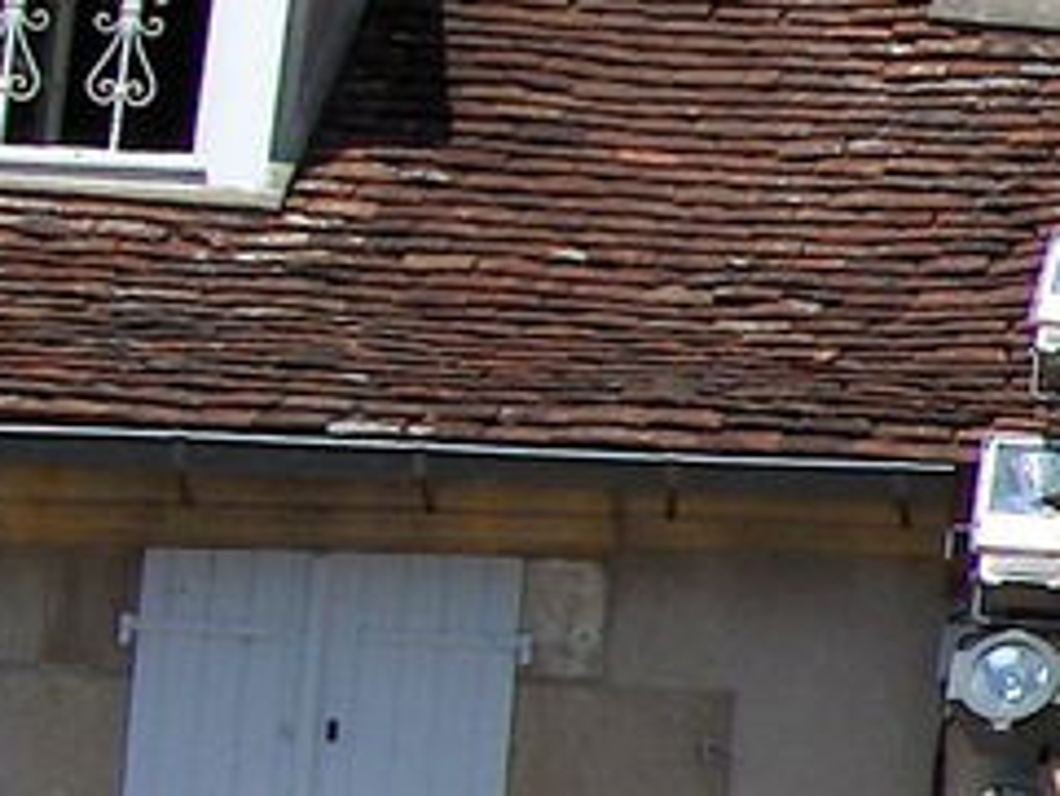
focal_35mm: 259
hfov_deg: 6.9
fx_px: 7935
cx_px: 3066
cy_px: 919
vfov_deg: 5.7
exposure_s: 1/565
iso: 50
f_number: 4.8
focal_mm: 8
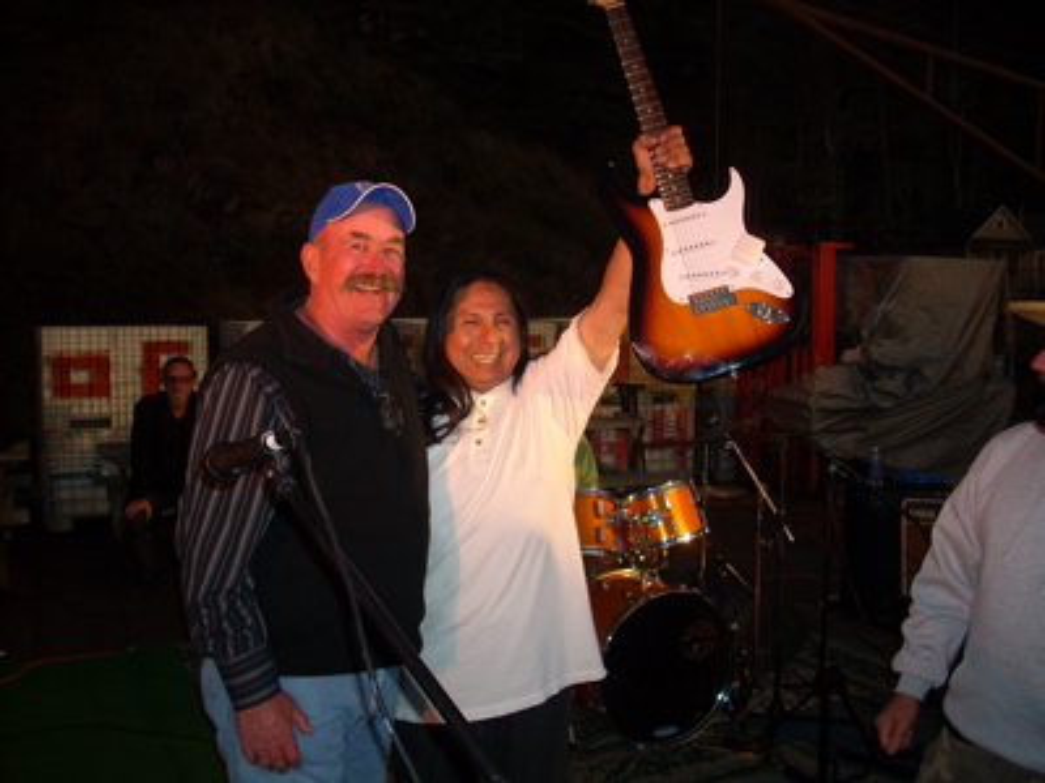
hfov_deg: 50.1
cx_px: 522
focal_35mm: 37
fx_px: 1117
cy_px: 392
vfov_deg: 38.7
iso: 100
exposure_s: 1/30
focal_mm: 6.2
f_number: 2.8
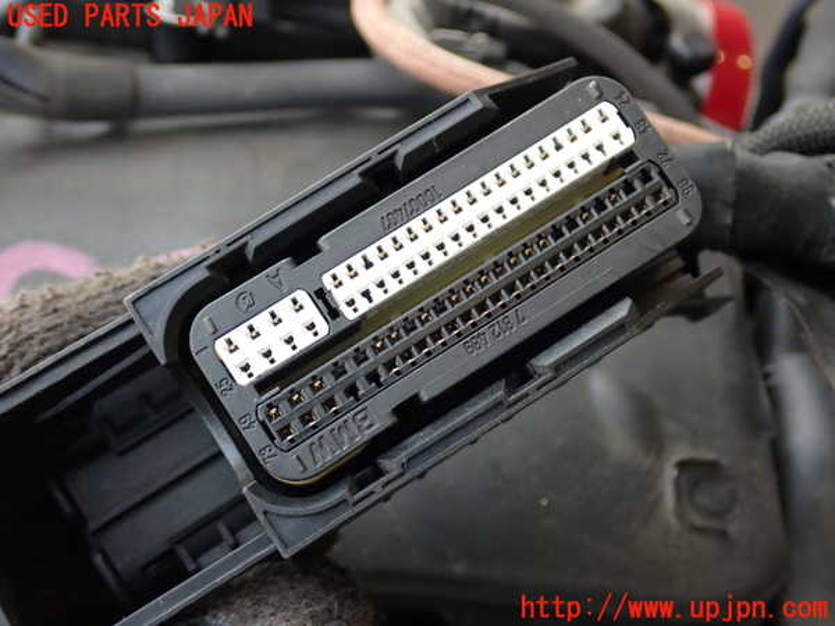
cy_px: 313
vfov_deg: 30.9
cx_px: 418
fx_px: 1134
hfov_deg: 40.4
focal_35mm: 47
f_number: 3.1
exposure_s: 1/100
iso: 160
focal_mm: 8.4
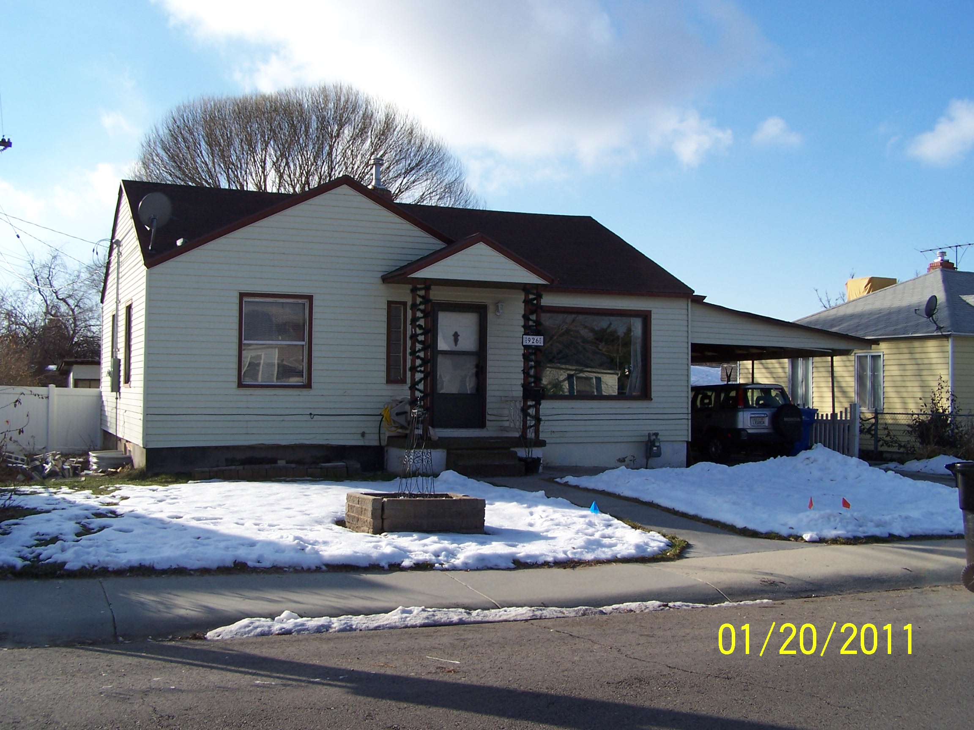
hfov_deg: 49.0
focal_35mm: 38
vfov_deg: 37.7
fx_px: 1069
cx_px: 487
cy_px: 365
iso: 80
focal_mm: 6.3
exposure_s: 1/750
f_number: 4
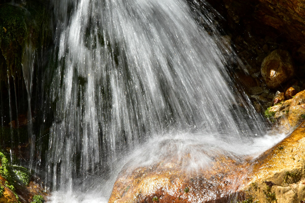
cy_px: 102
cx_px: 152
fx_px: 915
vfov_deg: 12.7
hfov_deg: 18.9
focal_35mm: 108
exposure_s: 1/25
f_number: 29
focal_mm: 72
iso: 160
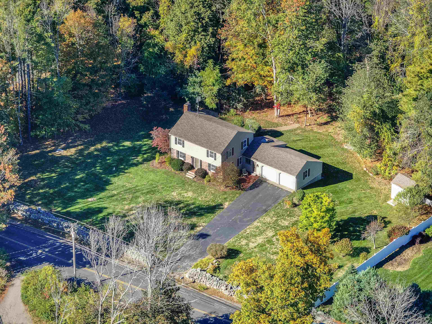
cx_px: 216
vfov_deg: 8.9
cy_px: 162
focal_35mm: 166
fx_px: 2072
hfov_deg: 11.9
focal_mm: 30.71
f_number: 3.4
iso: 100
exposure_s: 1/240
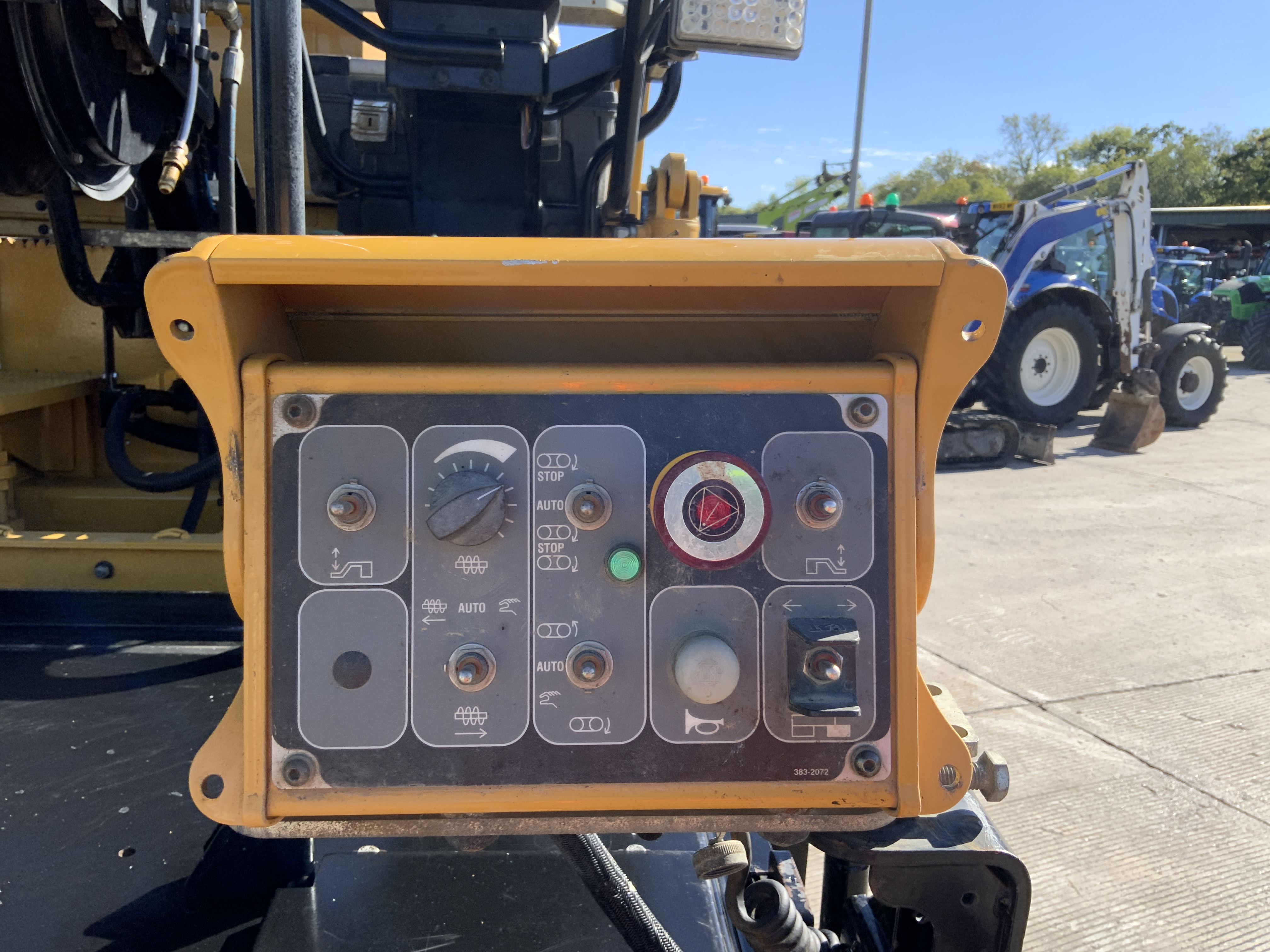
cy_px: 476
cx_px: 635
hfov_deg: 61.7
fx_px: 1064
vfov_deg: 48.2
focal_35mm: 29
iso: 16
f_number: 1.8
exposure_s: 1/700
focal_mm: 3
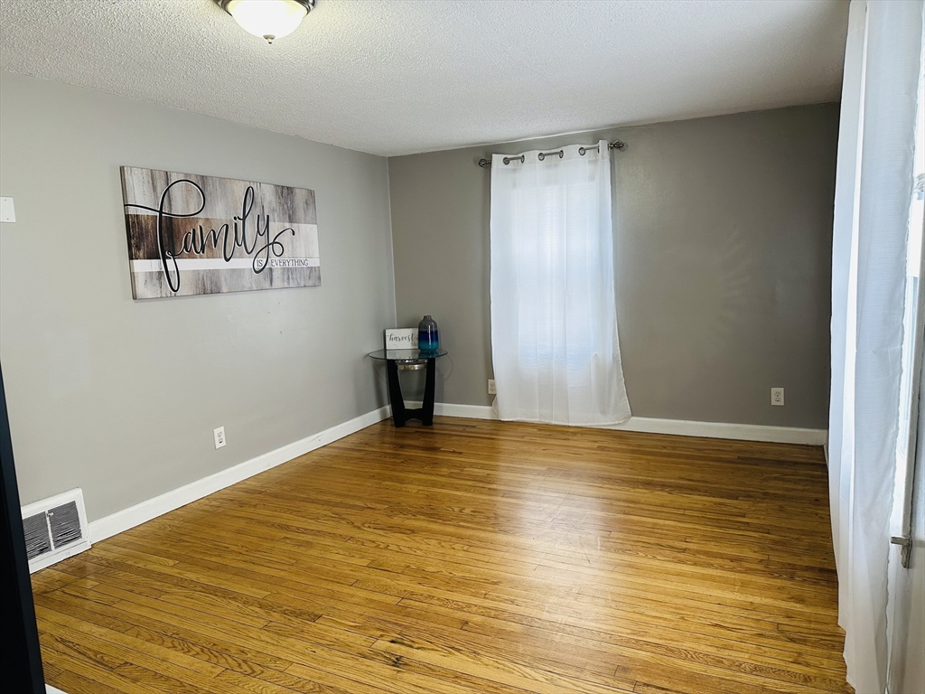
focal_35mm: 24
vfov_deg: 56.8
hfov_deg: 71.6
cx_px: 462
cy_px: 347
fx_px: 641
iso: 200
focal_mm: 6.86
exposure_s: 1/120
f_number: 1.78
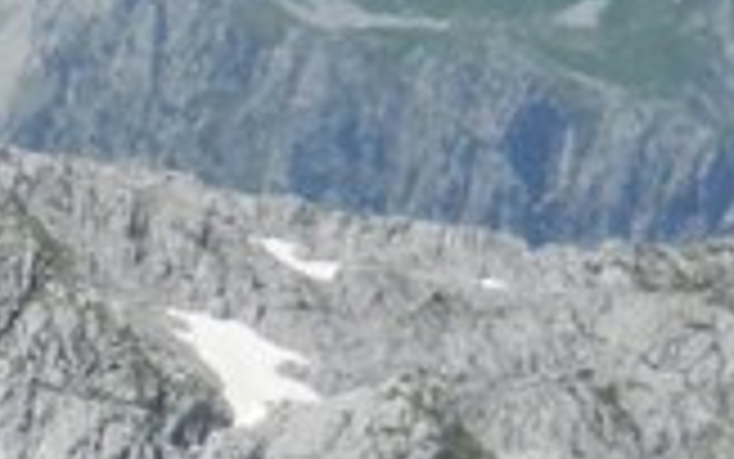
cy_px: 400
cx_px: -1491
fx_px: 10125
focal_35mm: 506
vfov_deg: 2.6
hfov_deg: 4.0
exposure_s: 1/1000
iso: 160
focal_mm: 13.5
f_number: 5
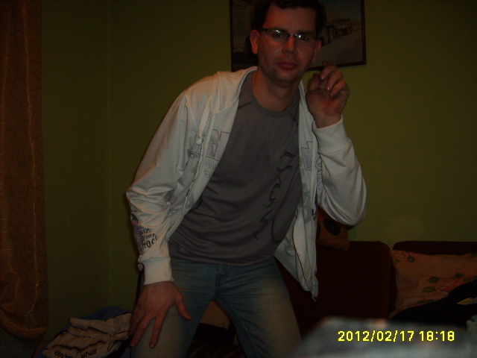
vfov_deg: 40.7
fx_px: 482
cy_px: 179
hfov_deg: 52.6
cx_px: 238
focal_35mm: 35
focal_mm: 5.8
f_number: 2.8
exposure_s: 1/45
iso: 100
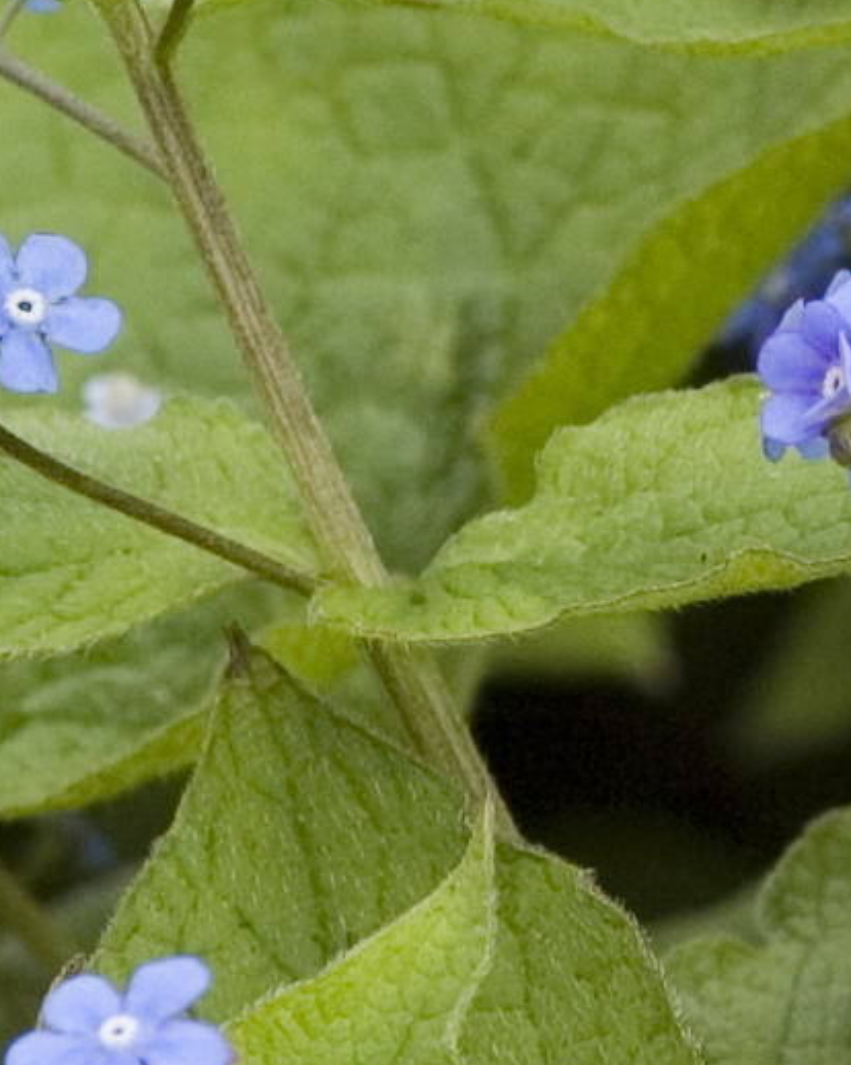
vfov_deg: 2.3
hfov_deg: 1.8
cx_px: 1498
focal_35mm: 858
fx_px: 27020
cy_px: -391
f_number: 7.1
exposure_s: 1/80
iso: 200
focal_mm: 105
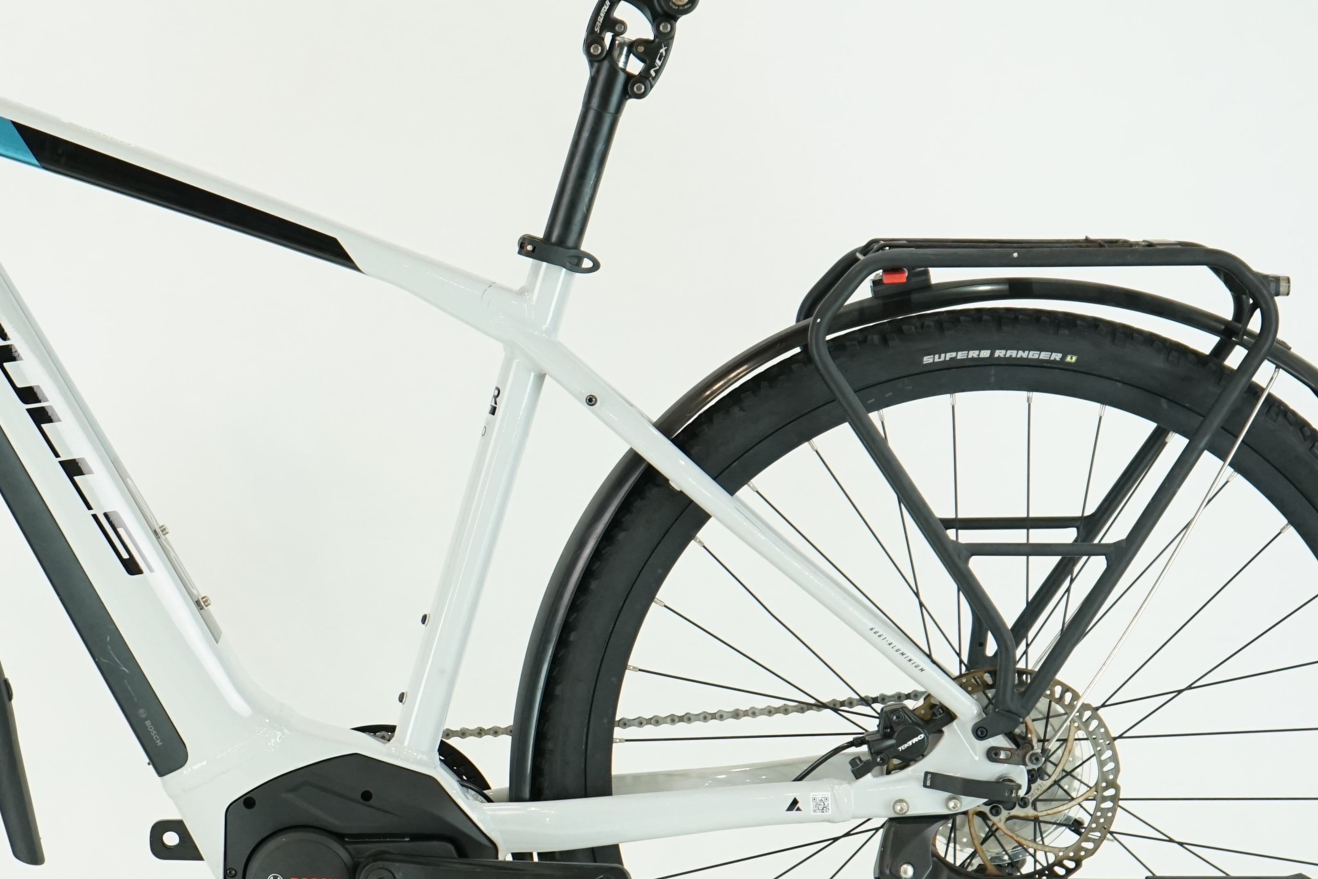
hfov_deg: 17.7
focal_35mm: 115
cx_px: 275
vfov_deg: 11.9
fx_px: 4210
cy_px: 493
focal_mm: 62
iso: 1600
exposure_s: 1/200
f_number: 5.6
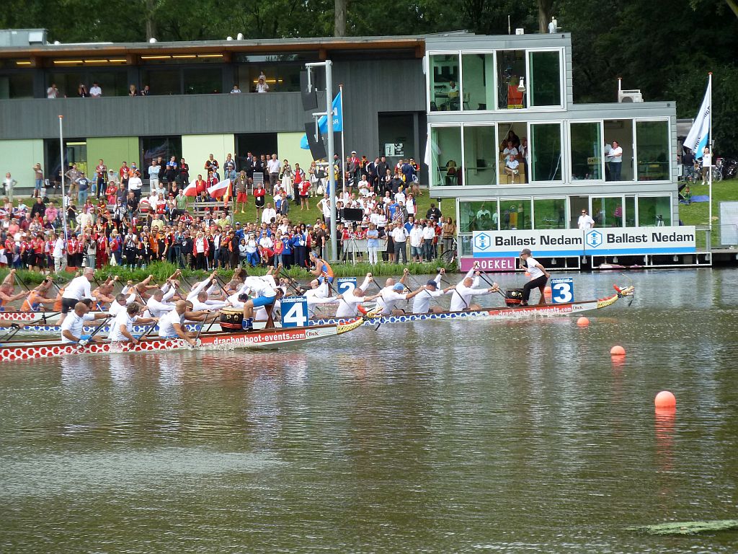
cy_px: 277
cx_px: 369
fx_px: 3134
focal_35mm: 147
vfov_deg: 10.1
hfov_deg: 13.4
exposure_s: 1/250
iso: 160
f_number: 4.5
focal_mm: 24.1
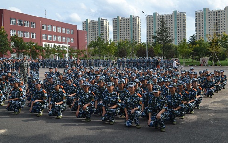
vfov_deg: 31.2
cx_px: 116
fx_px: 255
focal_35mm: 41
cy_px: 67
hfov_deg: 48.2
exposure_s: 1/200
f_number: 7.1
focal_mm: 26
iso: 100
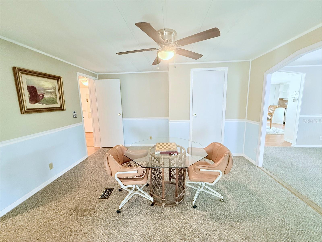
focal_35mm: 14
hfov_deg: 102.1
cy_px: 121
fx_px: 130
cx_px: 161
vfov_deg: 85.7
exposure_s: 1/60
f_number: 2.2
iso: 500
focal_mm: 2.22
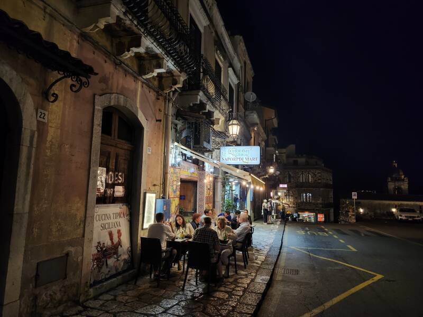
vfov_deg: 58.9
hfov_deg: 73.9
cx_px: 212
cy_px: 158
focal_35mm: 23
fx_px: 281
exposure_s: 1/50
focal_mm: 5.54
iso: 160
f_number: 1.8
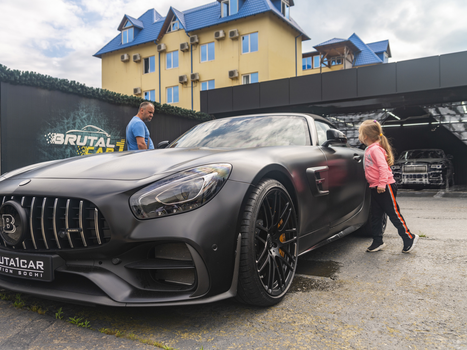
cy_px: 172
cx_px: 203
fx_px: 418
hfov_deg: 58.2
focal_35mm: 31
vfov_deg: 45.4
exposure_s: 1/125
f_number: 4.5
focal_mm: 28
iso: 100
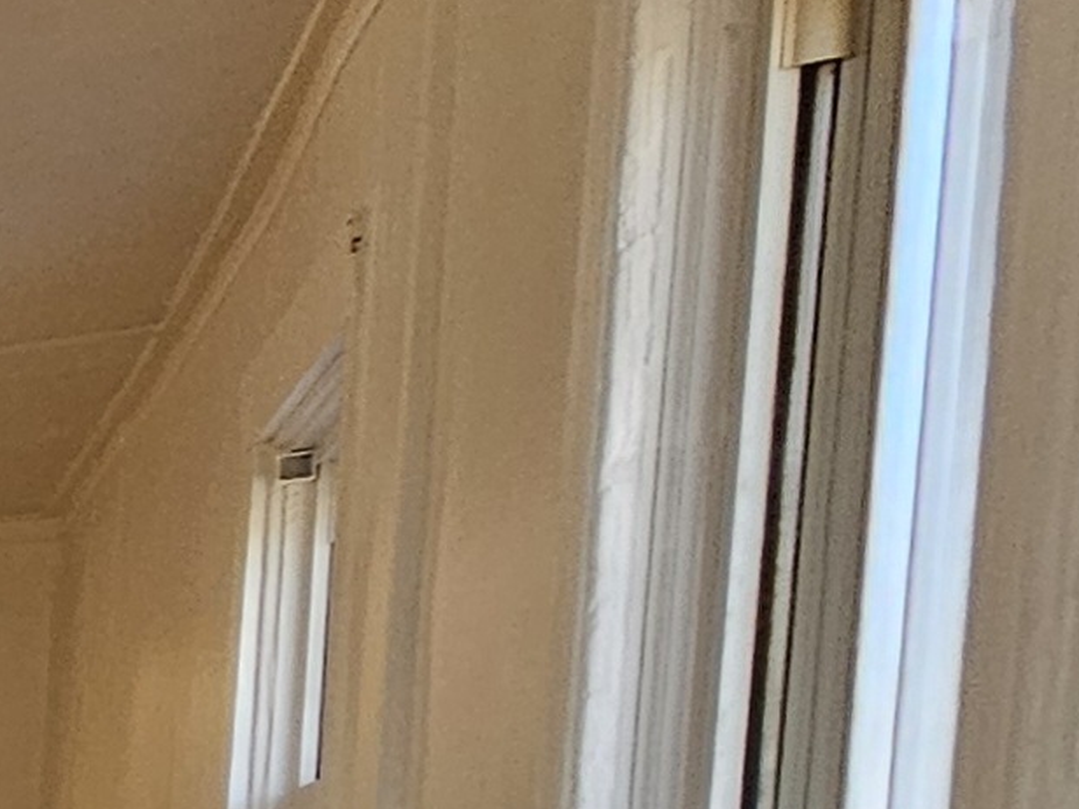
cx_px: -2203
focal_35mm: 81
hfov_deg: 11.3
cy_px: 1389
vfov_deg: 15.9
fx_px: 2525
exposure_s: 1/60.2
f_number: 2.2
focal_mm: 2.2
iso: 64
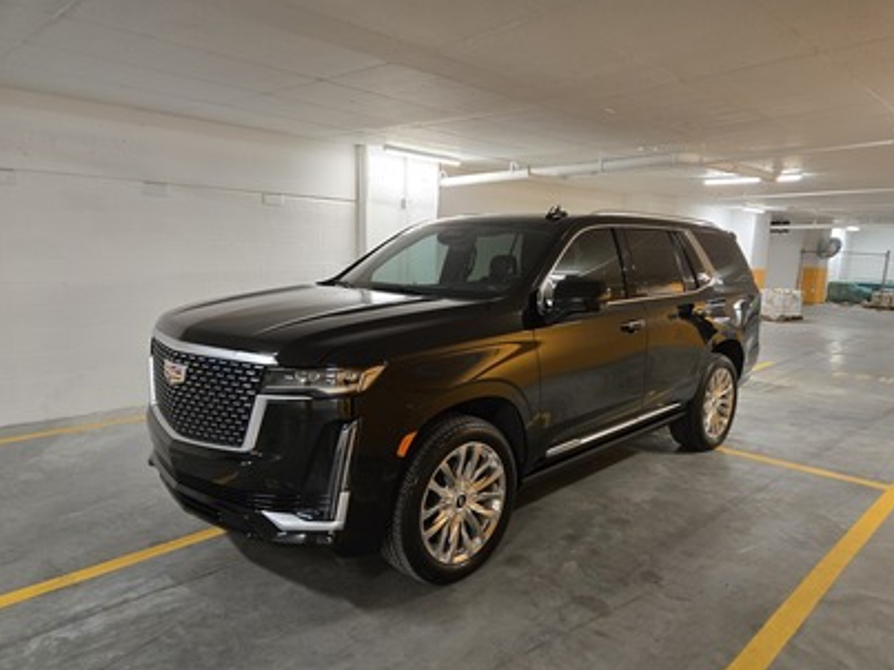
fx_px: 620
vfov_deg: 56.8
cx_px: 461
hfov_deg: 71.6
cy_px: 347
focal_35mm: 24
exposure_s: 1/120
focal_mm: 5.4
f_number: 1.8
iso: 320
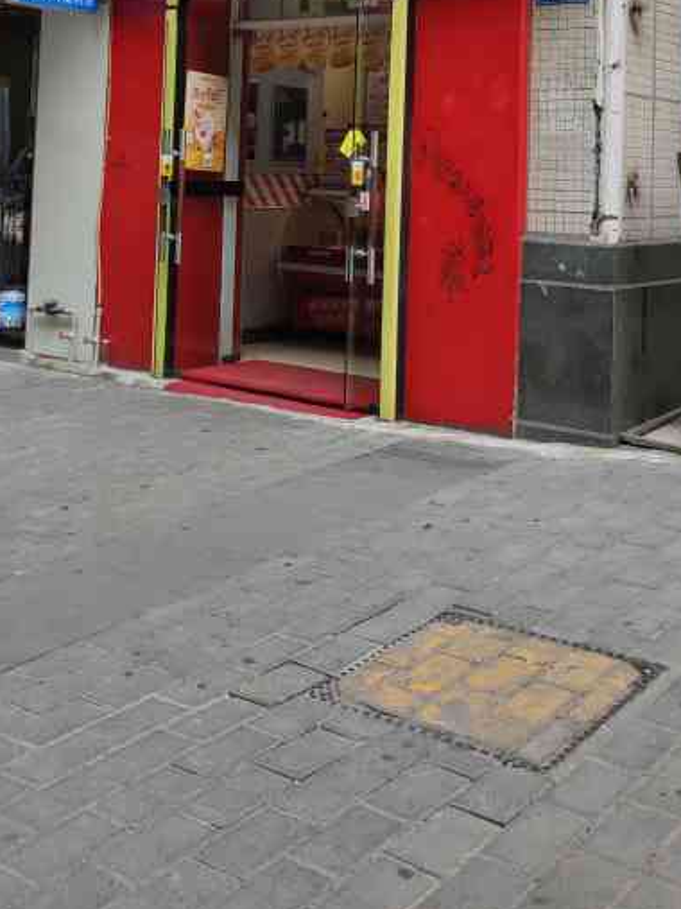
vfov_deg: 38.6
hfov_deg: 31.5
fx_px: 1207
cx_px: 323
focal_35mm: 46
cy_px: 107
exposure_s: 1/270
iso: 112
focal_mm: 4.74
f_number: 1.79
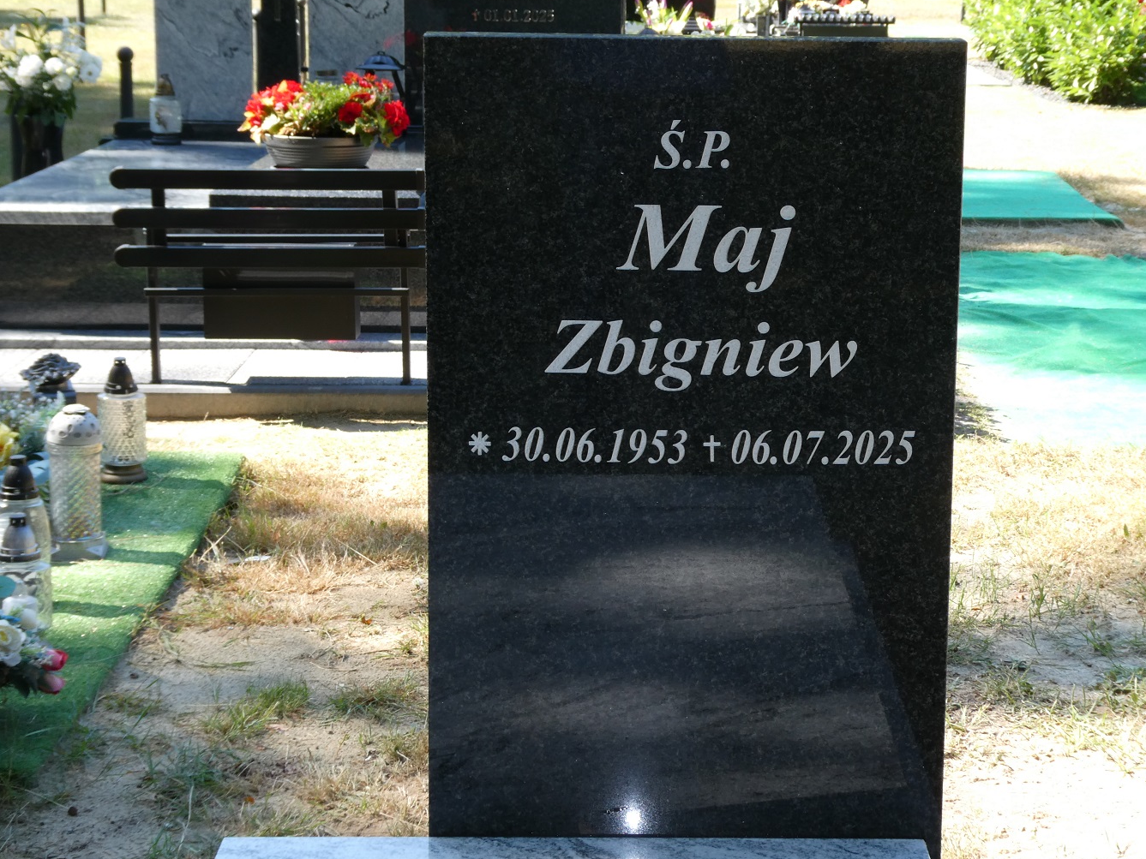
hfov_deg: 26.7
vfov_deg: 20.2
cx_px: 644
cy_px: 378
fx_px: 2417
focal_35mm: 73
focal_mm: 10.9
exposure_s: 1/80
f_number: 4.3
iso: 80
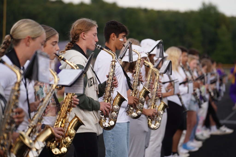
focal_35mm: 125
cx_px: 118
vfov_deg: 11.0
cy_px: 78
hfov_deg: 16.4
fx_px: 820
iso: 100
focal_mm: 125
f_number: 3.2
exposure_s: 1/160
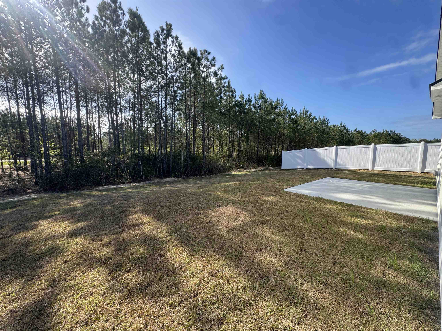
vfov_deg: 85.7
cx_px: 221
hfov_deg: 102.1
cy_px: 166
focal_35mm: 14
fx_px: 179
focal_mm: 2.22
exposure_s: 1/561
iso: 40
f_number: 2.2
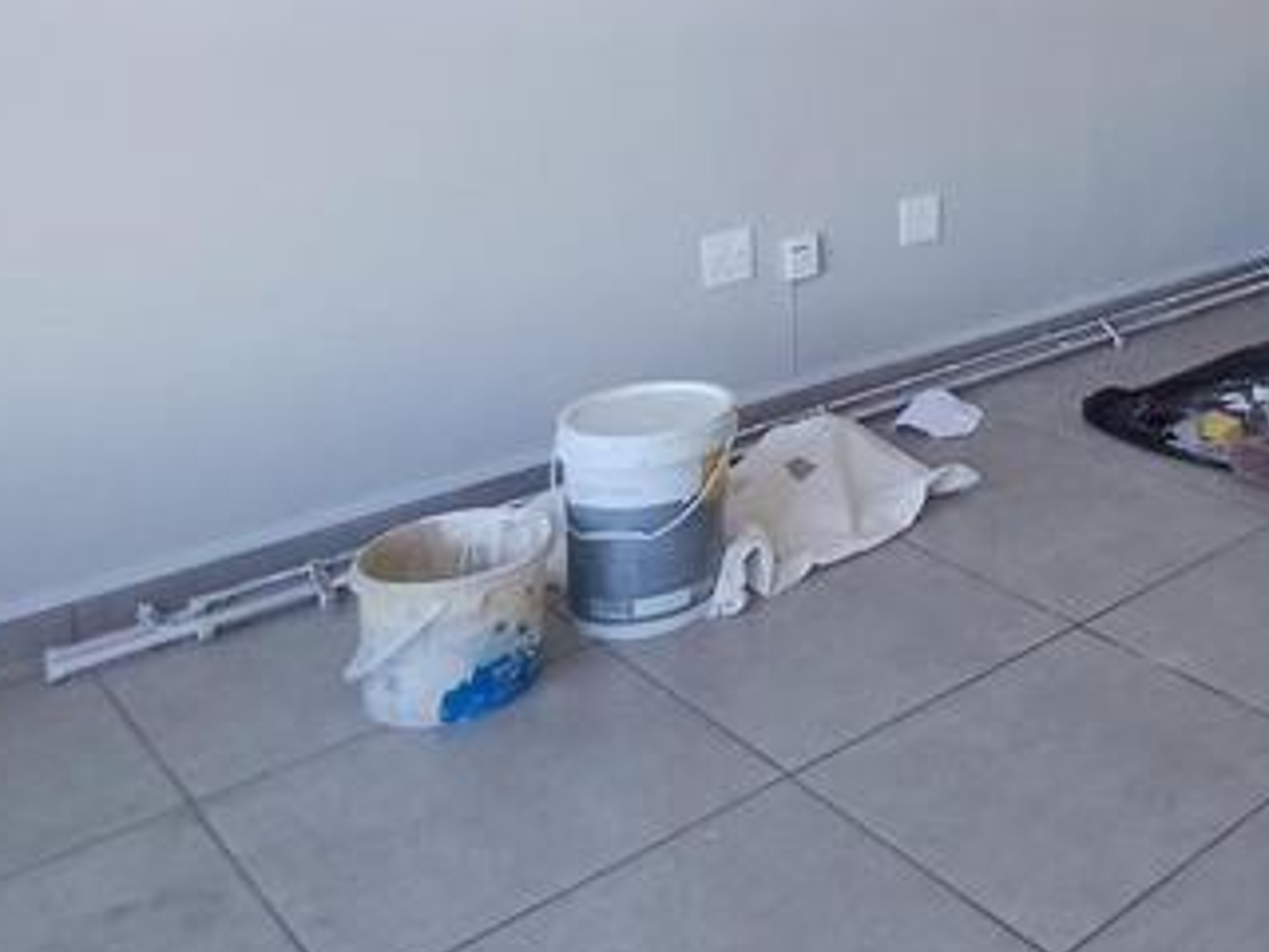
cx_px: 1277
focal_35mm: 40
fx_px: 1466
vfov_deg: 32.3
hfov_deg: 40.7
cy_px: -56
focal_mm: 1.64
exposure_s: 1/100
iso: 100
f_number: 2.2
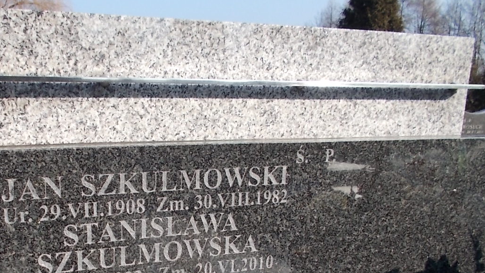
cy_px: 246
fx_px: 566
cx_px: 151
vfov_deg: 26.2
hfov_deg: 45.5
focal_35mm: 44
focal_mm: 4.6
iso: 80
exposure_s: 1/80
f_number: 8
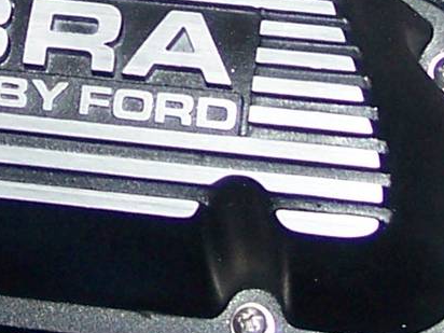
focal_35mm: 227
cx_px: 80
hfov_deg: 8.7
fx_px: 2912
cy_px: -337
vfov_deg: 6.4
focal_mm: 8
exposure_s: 1/60
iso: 100
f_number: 2.8
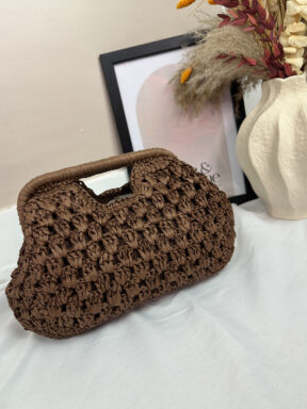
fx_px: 296
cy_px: 204
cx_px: 150
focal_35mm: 25
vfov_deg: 69.4
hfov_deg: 54.9
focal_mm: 6.86
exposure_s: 1/100
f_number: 1.8
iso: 125
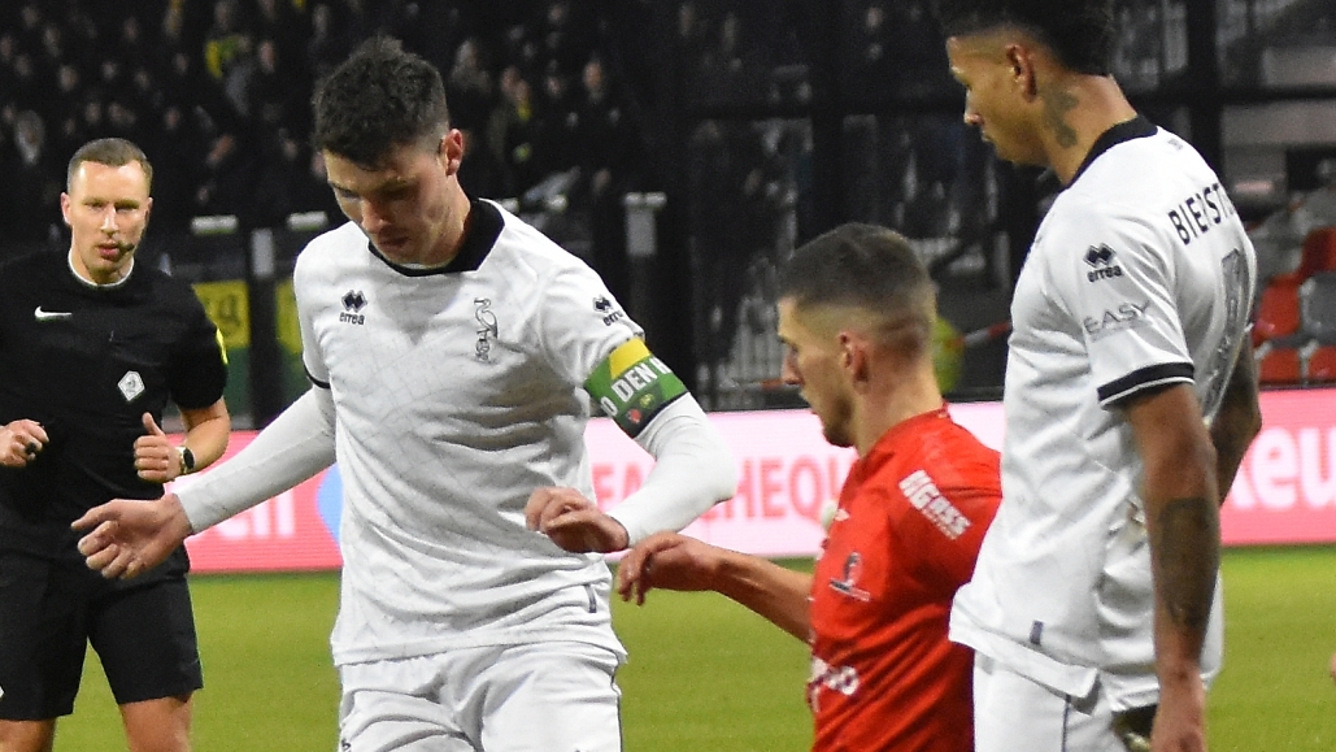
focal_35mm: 220
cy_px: 714
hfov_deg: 9.8
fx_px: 7793
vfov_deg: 5.5
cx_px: 763
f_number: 2.8
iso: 2500
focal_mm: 75
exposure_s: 1/500
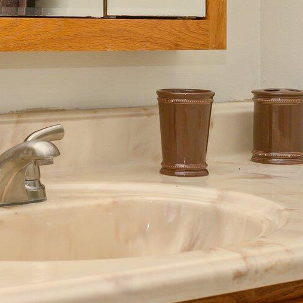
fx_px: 1020
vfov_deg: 16.6
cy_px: 25
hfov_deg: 16.6
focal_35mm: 103
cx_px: 2
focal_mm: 30
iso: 250
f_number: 9
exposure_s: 1/60
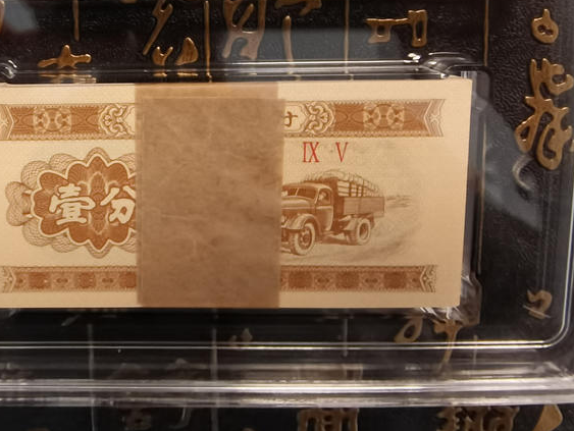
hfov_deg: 41.0
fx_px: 763
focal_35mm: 46
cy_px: 83
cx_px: 224
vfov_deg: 30.7
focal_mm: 2.26
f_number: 2.2
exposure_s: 1/20
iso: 500
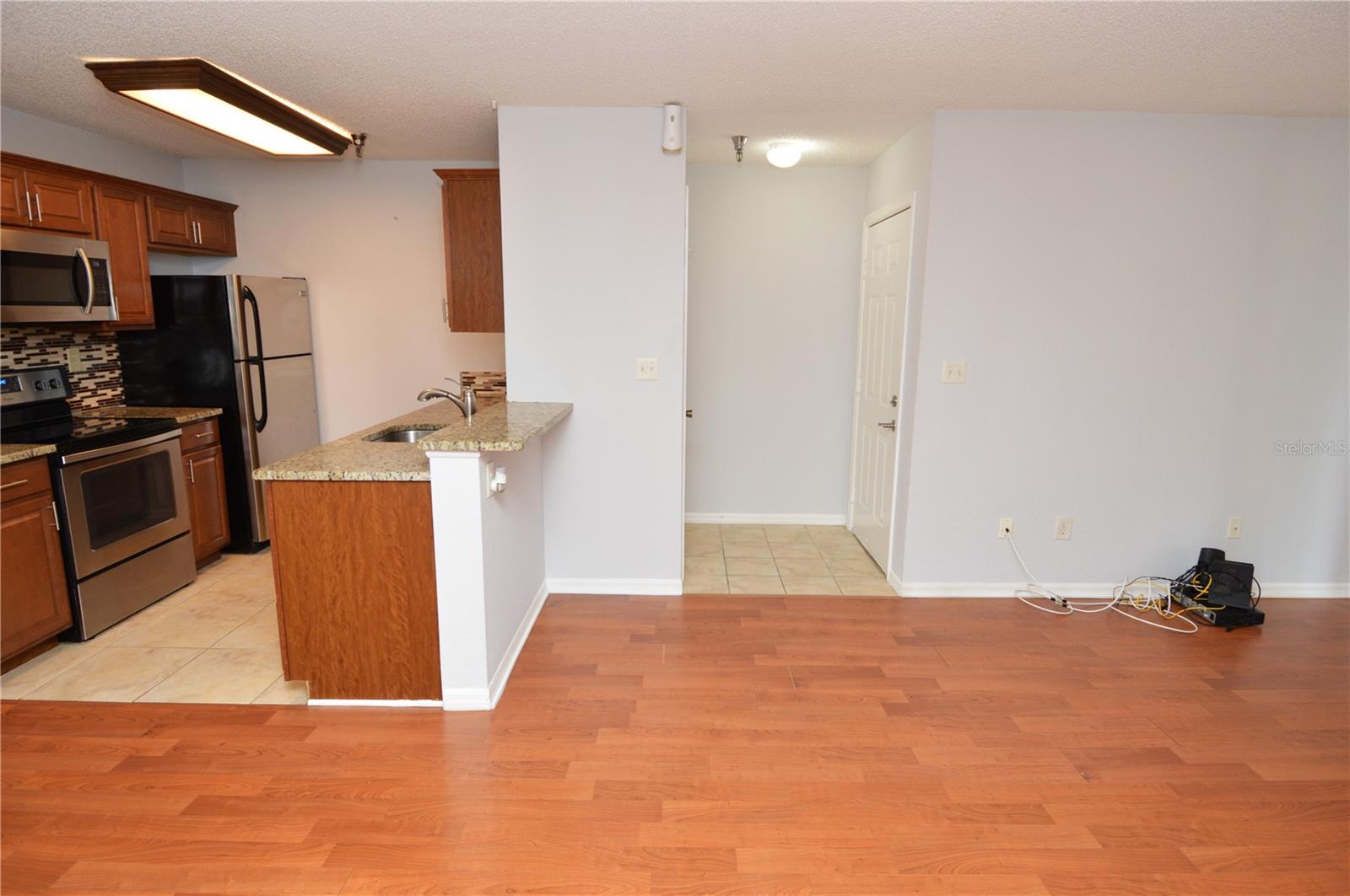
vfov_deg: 67.3
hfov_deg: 90.1
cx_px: 675
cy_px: 448
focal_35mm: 18
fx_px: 674
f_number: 4
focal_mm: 12
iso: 500
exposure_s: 1/60
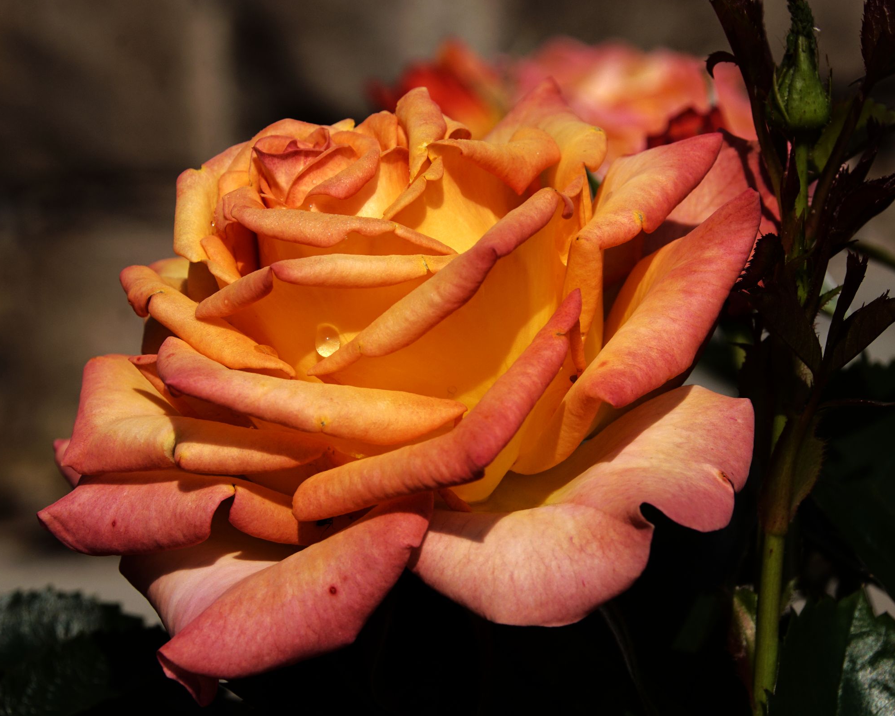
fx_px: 4053
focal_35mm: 153
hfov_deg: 12.6
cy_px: 358
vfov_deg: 10.1
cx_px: 471
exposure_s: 1/500
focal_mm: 90
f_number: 13
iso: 100
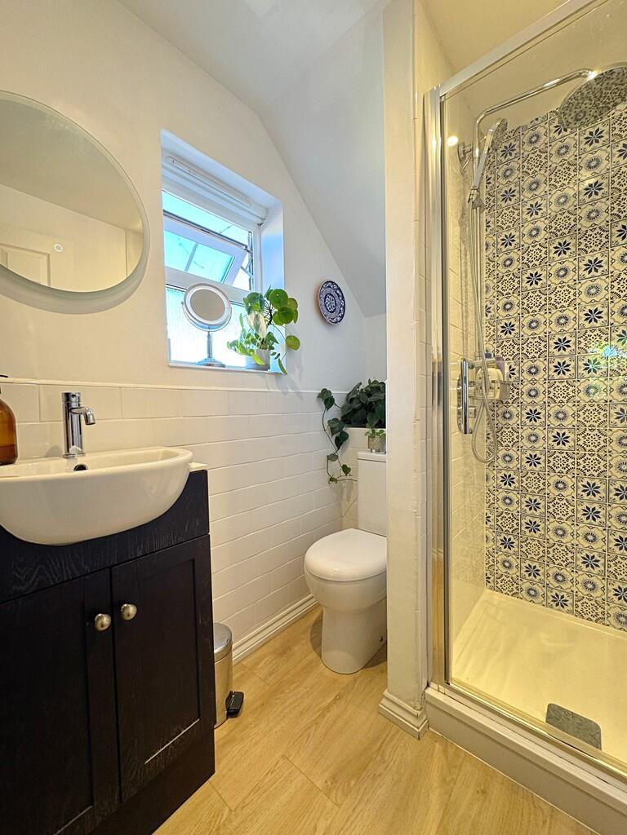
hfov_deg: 85.7
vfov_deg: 102.1
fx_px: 338
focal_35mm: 14
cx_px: 314
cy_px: 418
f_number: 2.2
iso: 125
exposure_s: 1/100
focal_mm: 2.22
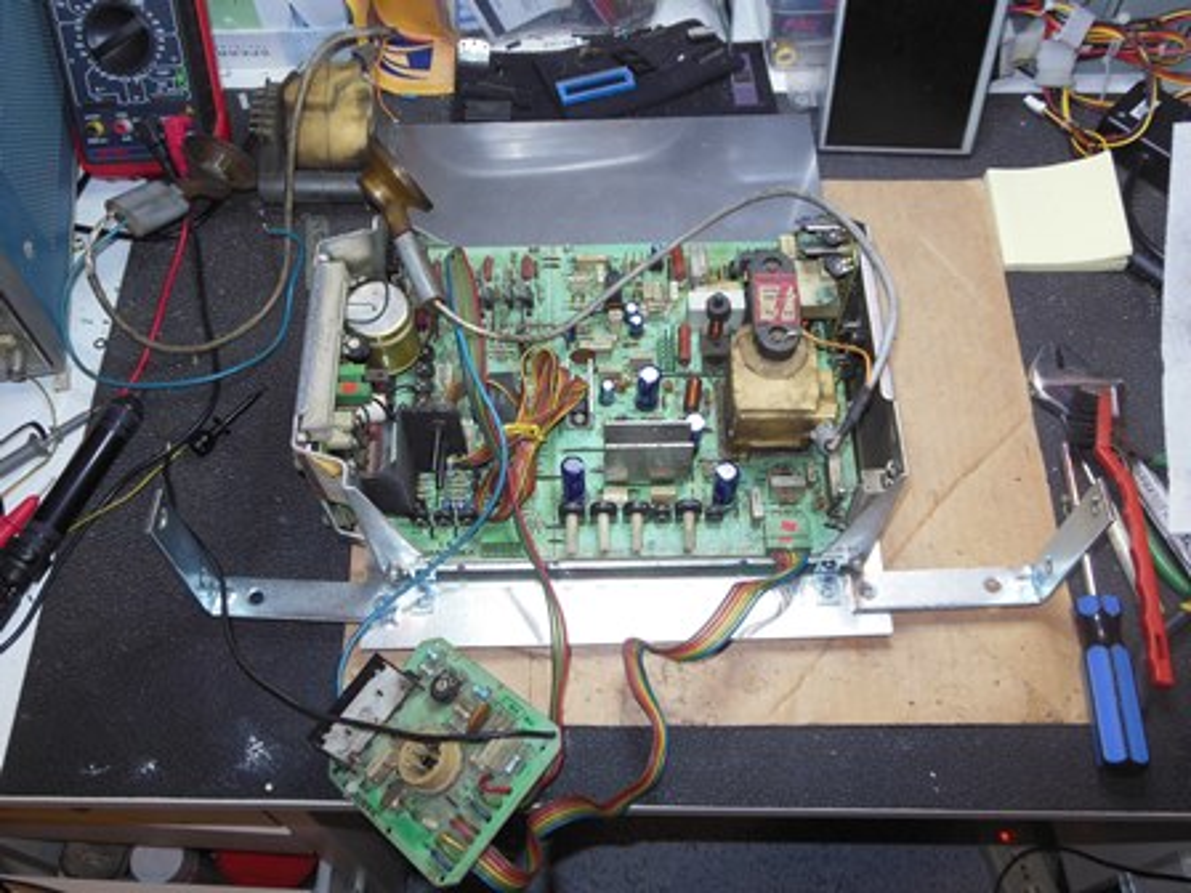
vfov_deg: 42.9
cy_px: 446
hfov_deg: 55.4
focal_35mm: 33
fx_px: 1135
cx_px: 596
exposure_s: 1/30
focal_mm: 6
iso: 200
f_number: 3.5
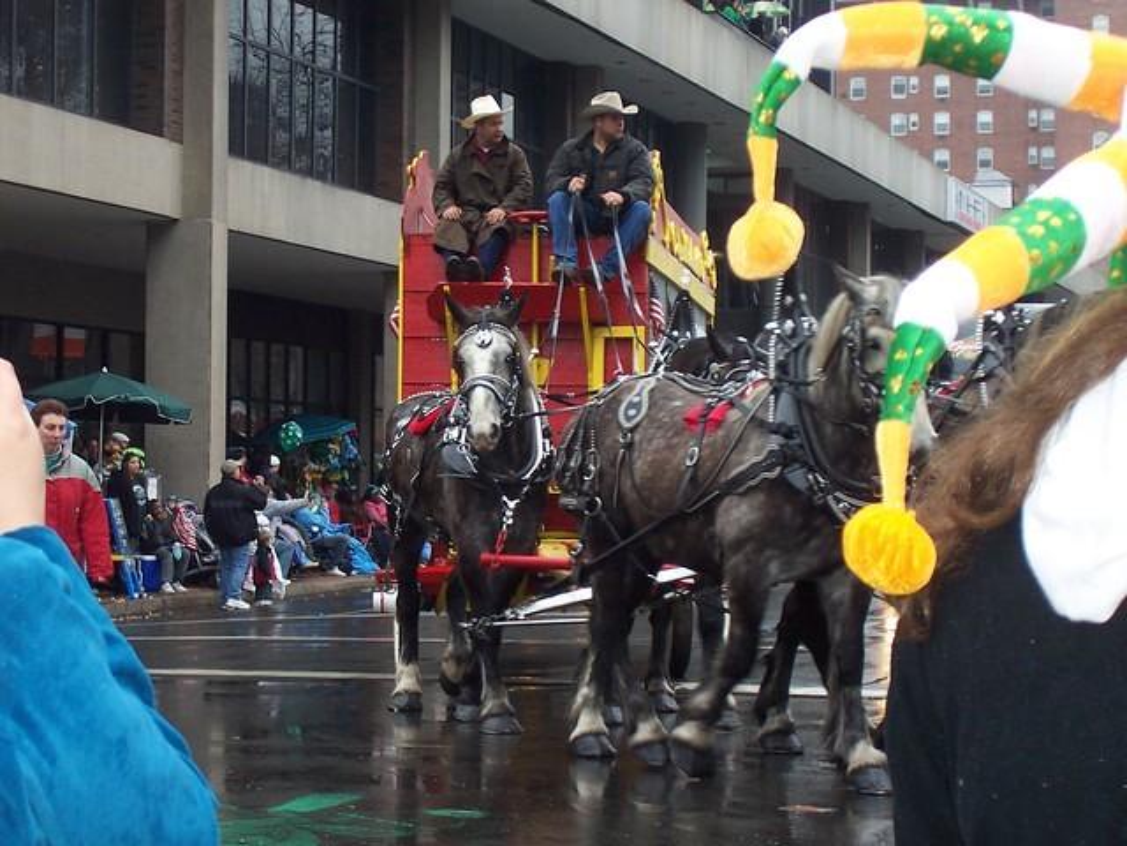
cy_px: 423
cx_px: 564
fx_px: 2898
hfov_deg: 22.0
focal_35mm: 89
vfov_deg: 16.6
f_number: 4.1
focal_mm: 13.5
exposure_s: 1/90
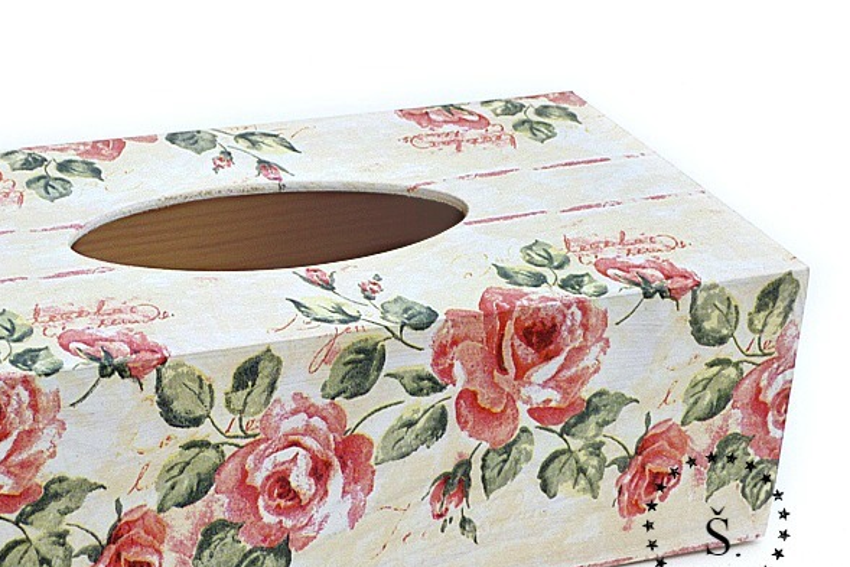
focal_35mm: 130
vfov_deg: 10.5
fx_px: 3070
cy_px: 361
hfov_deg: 15.7
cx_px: 289
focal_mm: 16.5
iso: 100
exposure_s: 1/320
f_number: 5.2
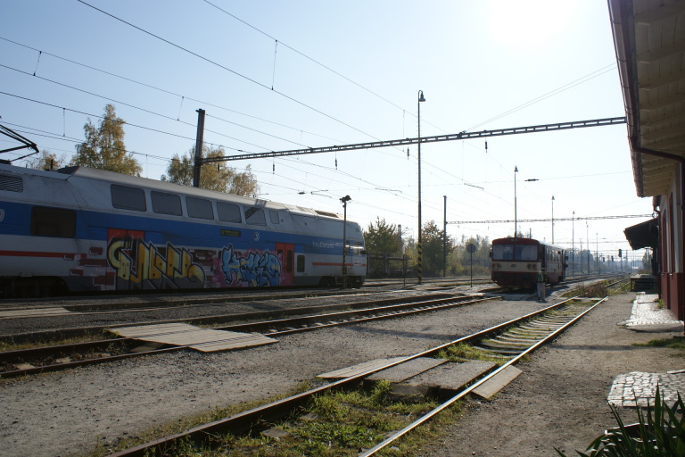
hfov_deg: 67.4
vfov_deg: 47.9
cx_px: 342
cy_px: 228
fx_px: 514
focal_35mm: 27
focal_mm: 18
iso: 100
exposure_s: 1/320
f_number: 10
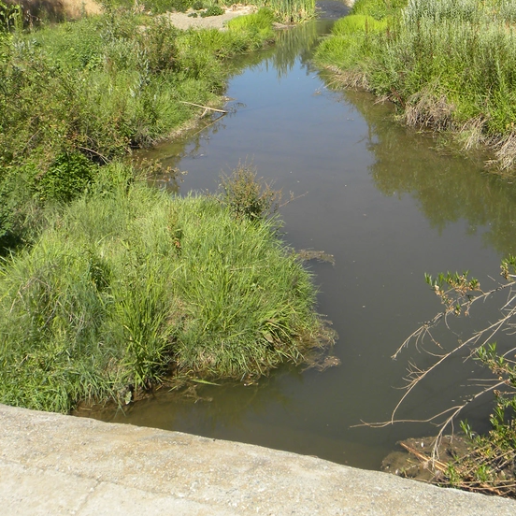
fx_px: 759
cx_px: 359
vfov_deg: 34.8
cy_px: 25
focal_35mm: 45
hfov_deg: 37.0
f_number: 5
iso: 64
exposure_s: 1/264
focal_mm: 4.6
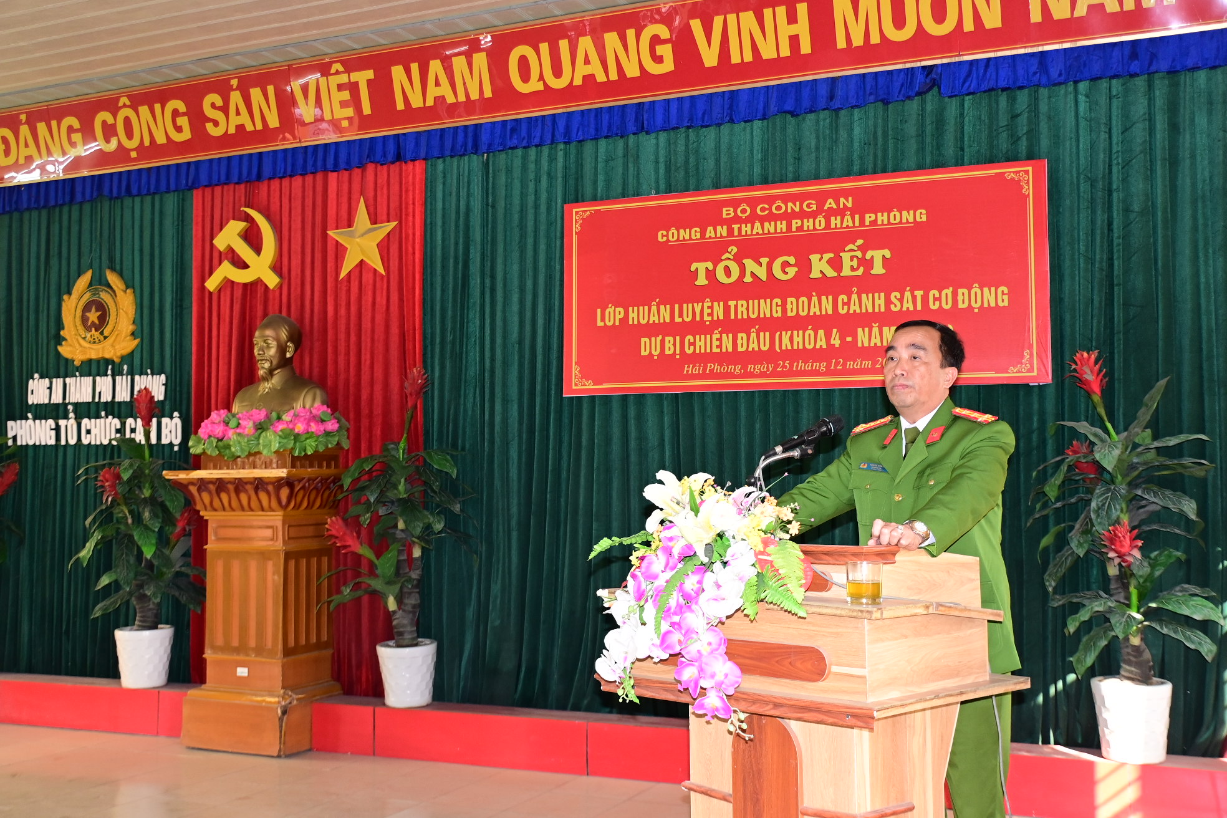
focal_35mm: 39
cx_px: 614
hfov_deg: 49.6
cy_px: 409
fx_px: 1329
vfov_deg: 34.2
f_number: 3.8
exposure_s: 1/200
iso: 1000
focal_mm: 26
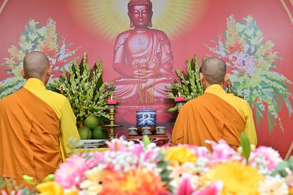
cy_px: 100
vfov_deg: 24.6
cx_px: 151
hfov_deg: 36.3
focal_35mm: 55
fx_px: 447
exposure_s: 1/160
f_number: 5.6
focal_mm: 48
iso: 1250
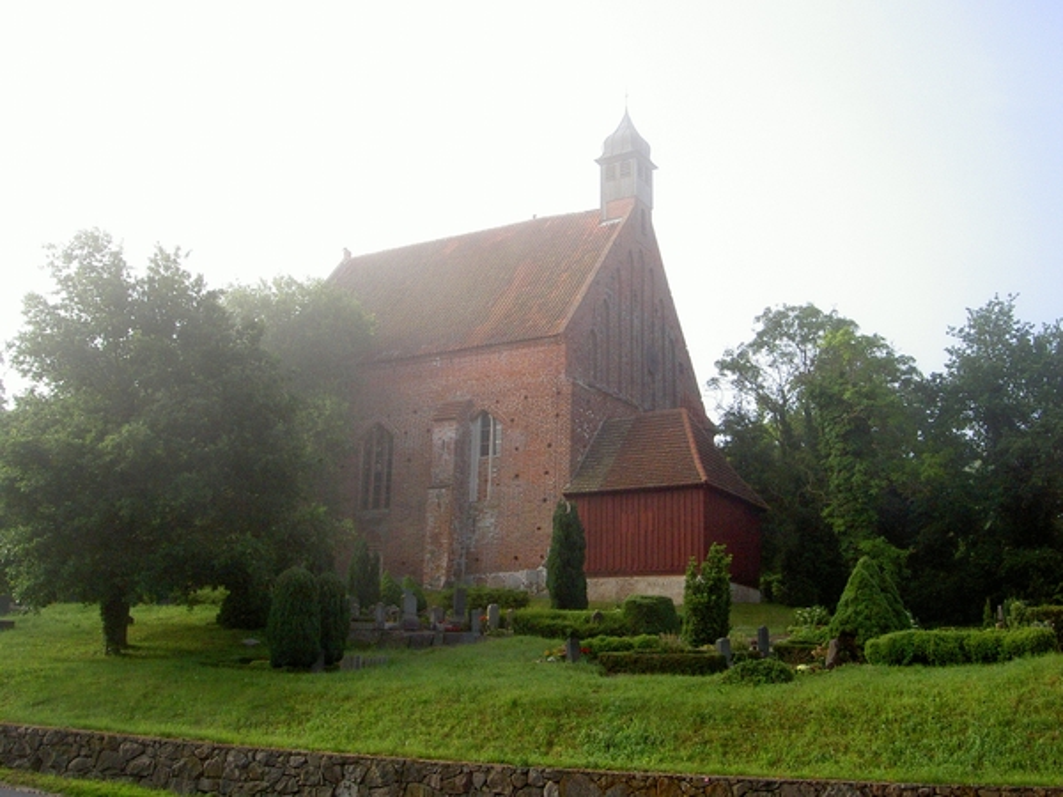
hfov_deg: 47.9
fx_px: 1198
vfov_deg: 36.8
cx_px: 532
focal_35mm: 39
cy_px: 398
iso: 200
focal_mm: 8
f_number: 4.7
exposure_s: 1/640
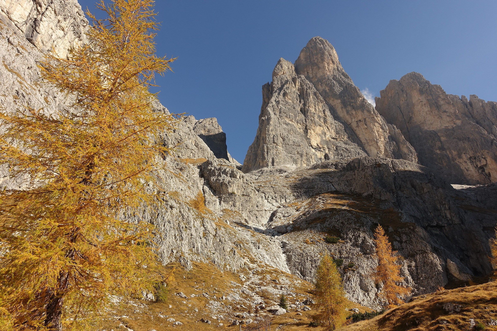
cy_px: 166
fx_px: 331
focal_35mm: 24
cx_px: 248
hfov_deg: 73.7
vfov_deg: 53.1
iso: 125
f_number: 8
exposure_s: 1/200
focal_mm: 8.8
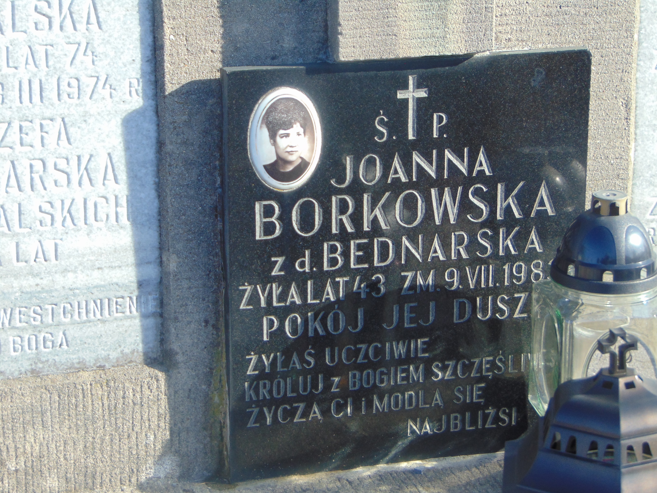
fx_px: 2050
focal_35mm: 108
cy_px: 246
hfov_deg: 18.2
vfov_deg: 13.7
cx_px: 328
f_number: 3.9
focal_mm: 19.4
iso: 80
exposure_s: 1/200
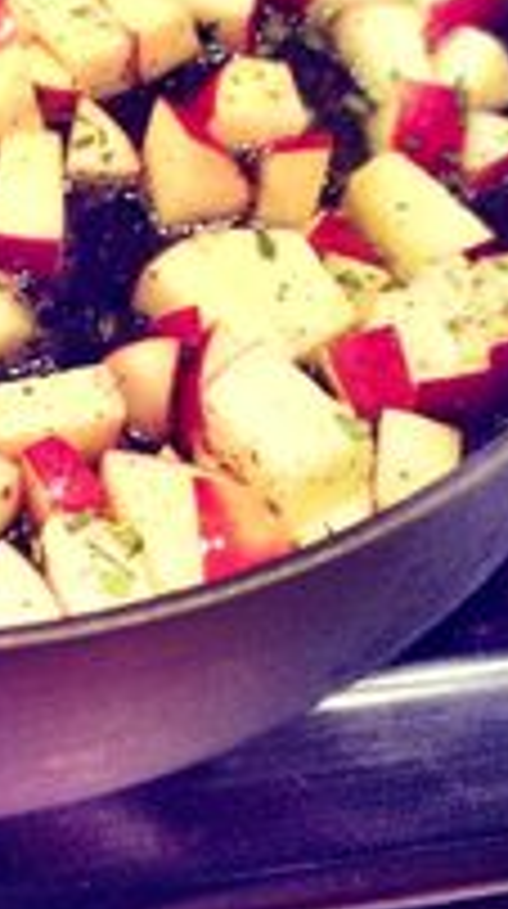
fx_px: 2140
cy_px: 236
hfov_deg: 12.9
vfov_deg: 23.7
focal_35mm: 89
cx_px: -218
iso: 160
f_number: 2.4
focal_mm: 4.28
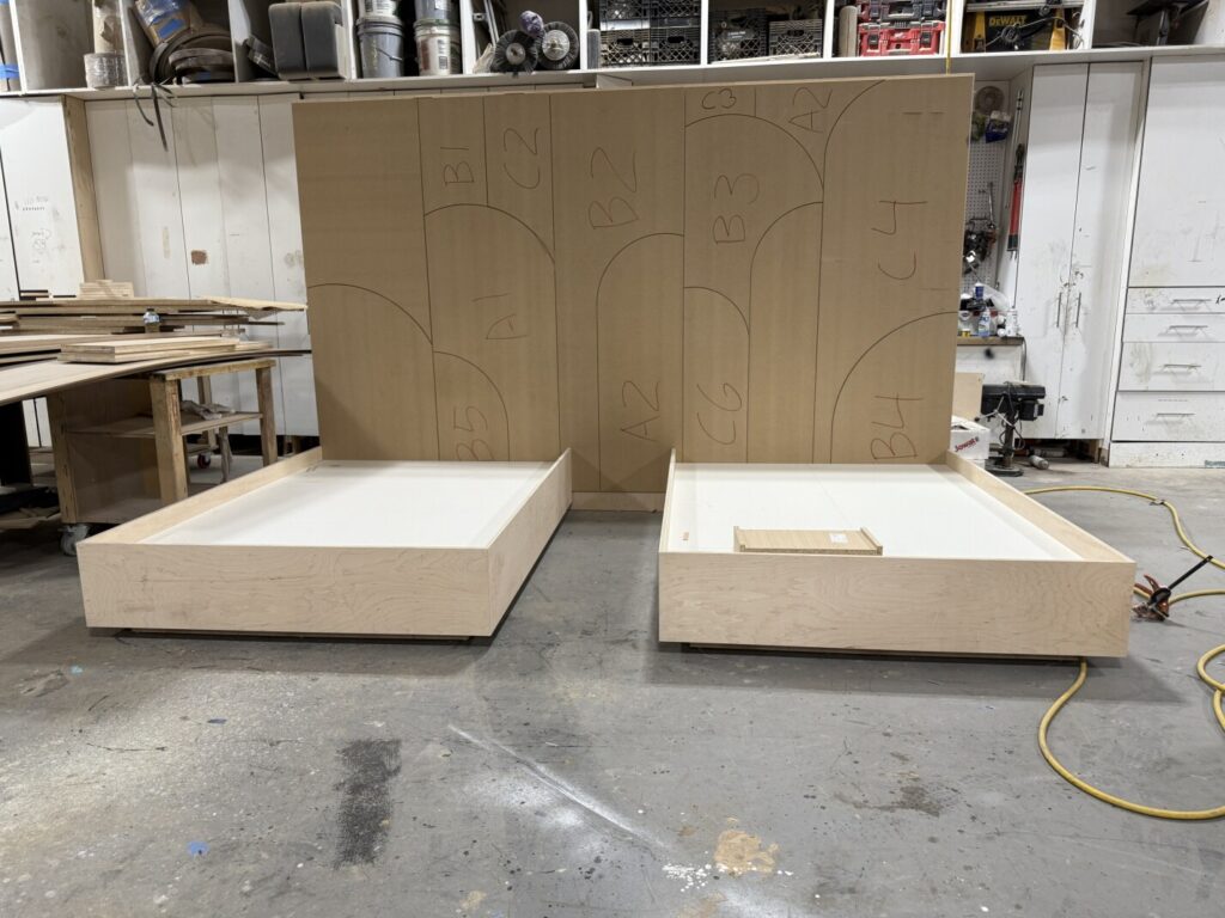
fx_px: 849
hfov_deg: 71.6
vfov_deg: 56.8
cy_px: 459
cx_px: 612
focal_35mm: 24
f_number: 1.78
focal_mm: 6.76
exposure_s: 1/120
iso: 125
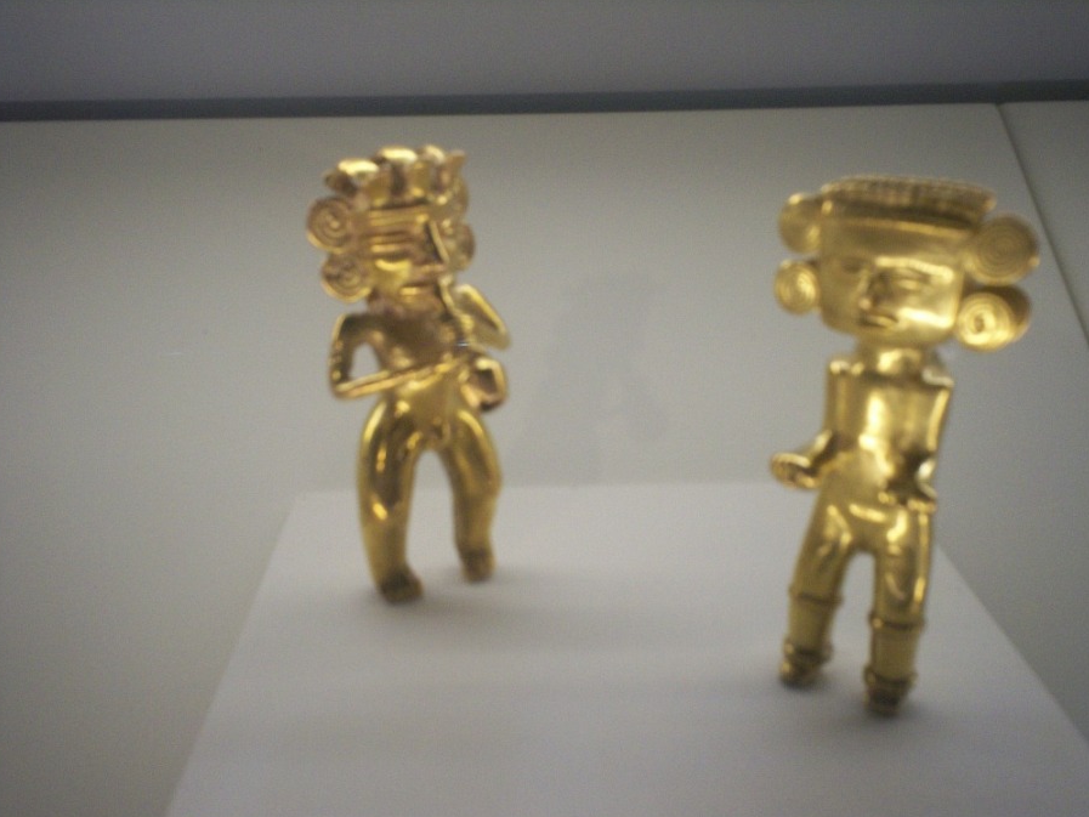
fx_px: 1164
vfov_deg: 38.7
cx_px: 546
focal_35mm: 37
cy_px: 412
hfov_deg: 50.1
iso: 140
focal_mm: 6
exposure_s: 1/9.21
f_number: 4.5
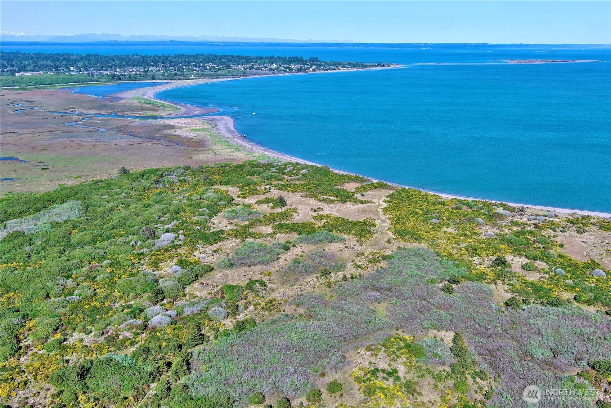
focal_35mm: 29
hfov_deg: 63.7
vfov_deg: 45.0
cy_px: 204
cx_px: 306
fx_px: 492
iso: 100
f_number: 2.8
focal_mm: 10.57
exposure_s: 1/1017
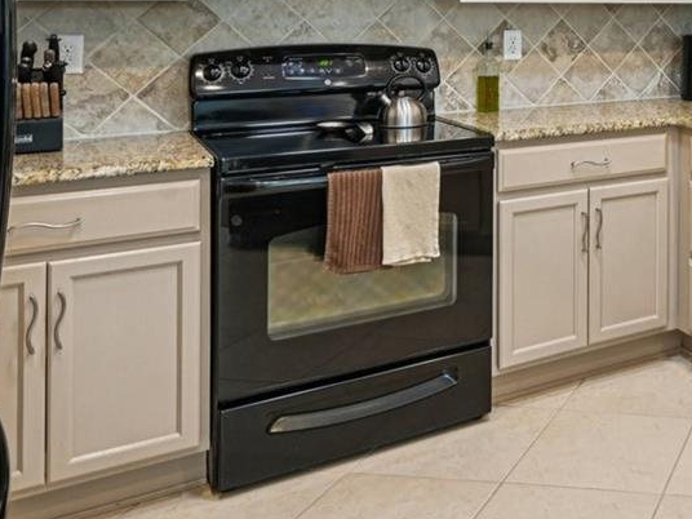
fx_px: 888
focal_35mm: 44
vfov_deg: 30.5
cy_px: 10
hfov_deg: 36.0
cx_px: 767
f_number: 8
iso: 400
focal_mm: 15.5
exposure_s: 1/13
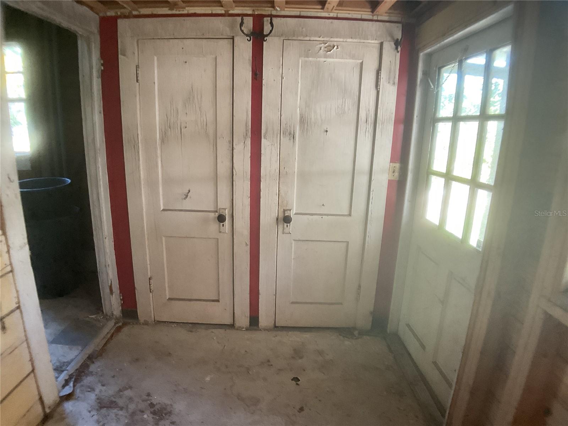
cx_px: 284
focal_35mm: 29
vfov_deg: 48.2
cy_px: 213
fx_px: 476
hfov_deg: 61.7
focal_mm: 3
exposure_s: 1/60
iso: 160
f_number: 1.8
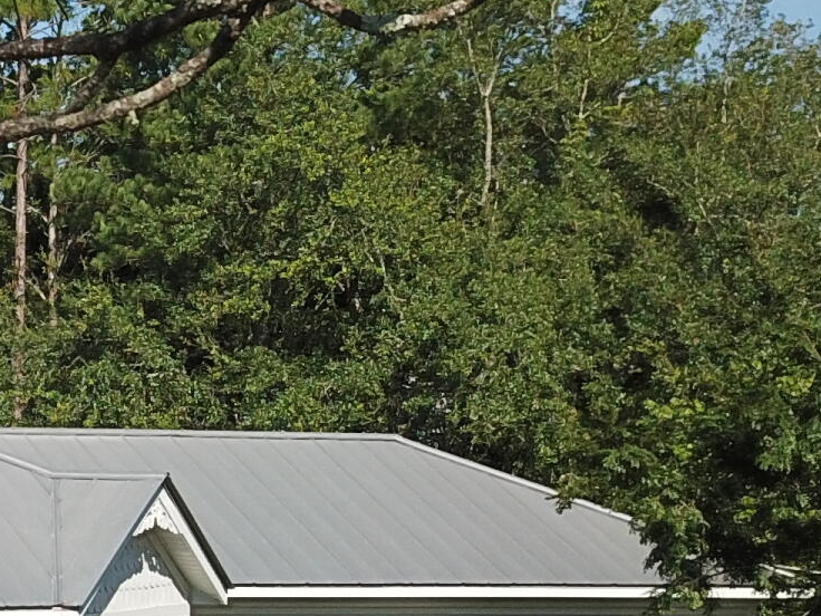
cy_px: 477
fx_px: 2514
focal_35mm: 106
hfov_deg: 16.1
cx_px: -582
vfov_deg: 13.9
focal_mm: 4.73
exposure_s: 1/1618
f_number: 2.2
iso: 100
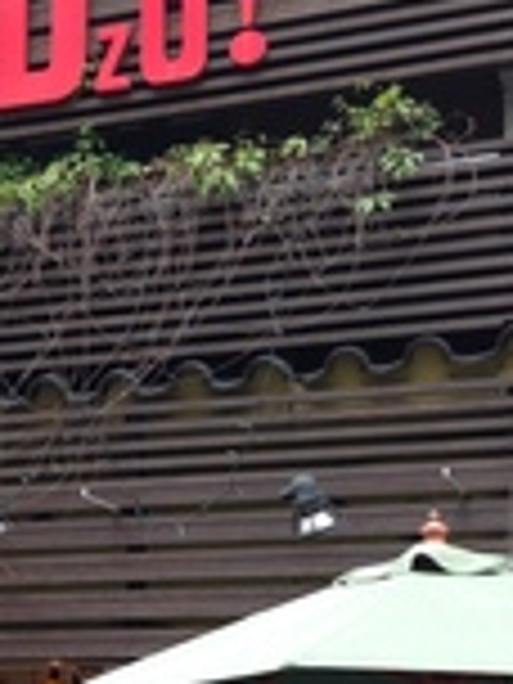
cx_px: -18
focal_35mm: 87
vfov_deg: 22.1
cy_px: 572
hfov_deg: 16.6
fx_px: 1719
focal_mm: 4.12
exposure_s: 1/120
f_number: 2.4
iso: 50
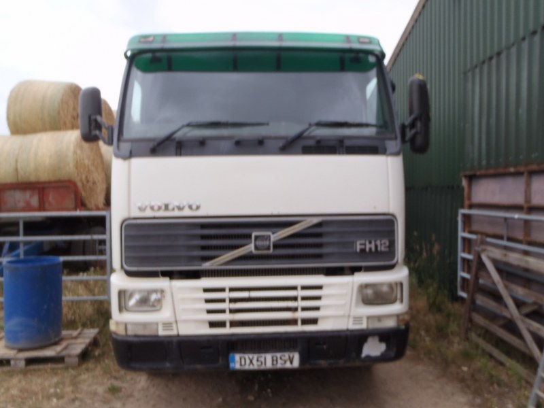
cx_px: 272
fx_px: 440
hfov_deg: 63.4
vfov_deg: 49.7
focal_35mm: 28
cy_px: 204
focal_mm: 5
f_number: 5.6
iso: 64
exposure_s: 1/80
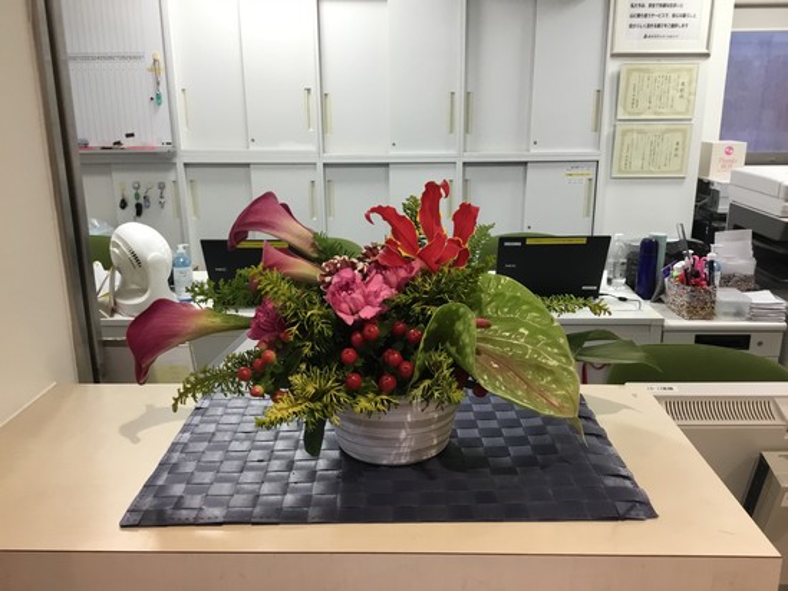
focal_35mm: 31
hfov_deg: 58.3
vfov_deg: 45.5
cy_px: 296
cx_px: 394
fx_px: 706
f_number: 2.4
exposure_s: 1/30
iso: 50
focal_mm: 3.3
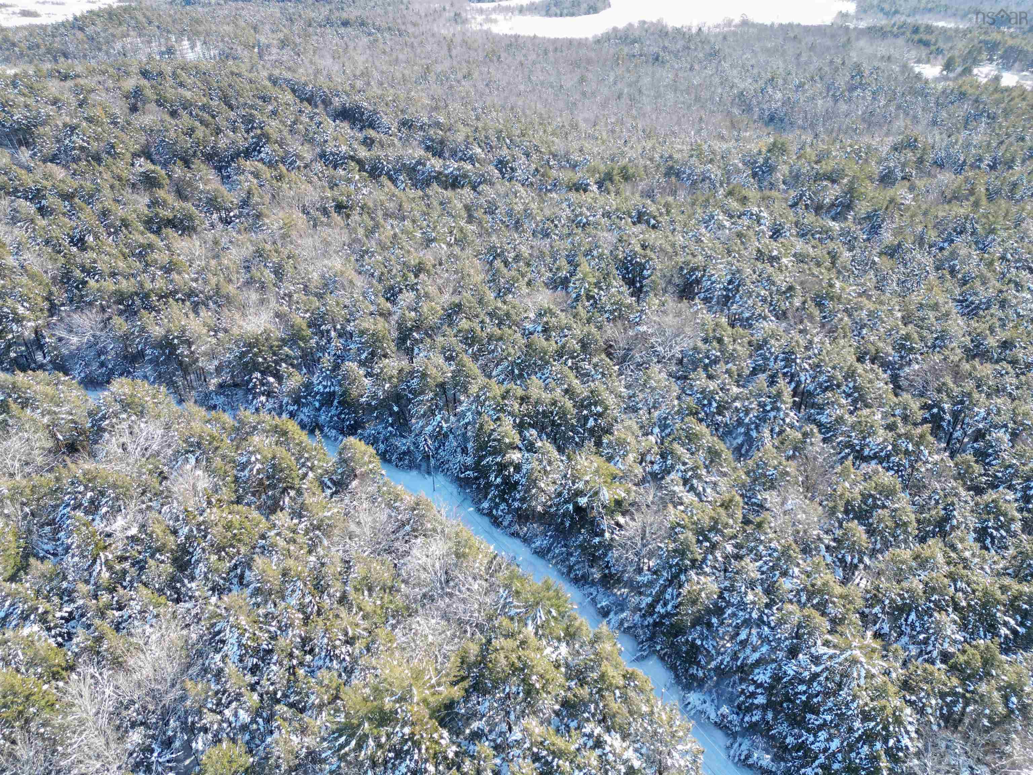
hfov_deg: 71.6
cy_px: 388
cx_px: 516
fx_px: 716
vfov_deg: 56.8
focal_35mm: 24
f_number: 1.7
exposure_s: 1/1000
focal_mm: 6.72
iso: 200
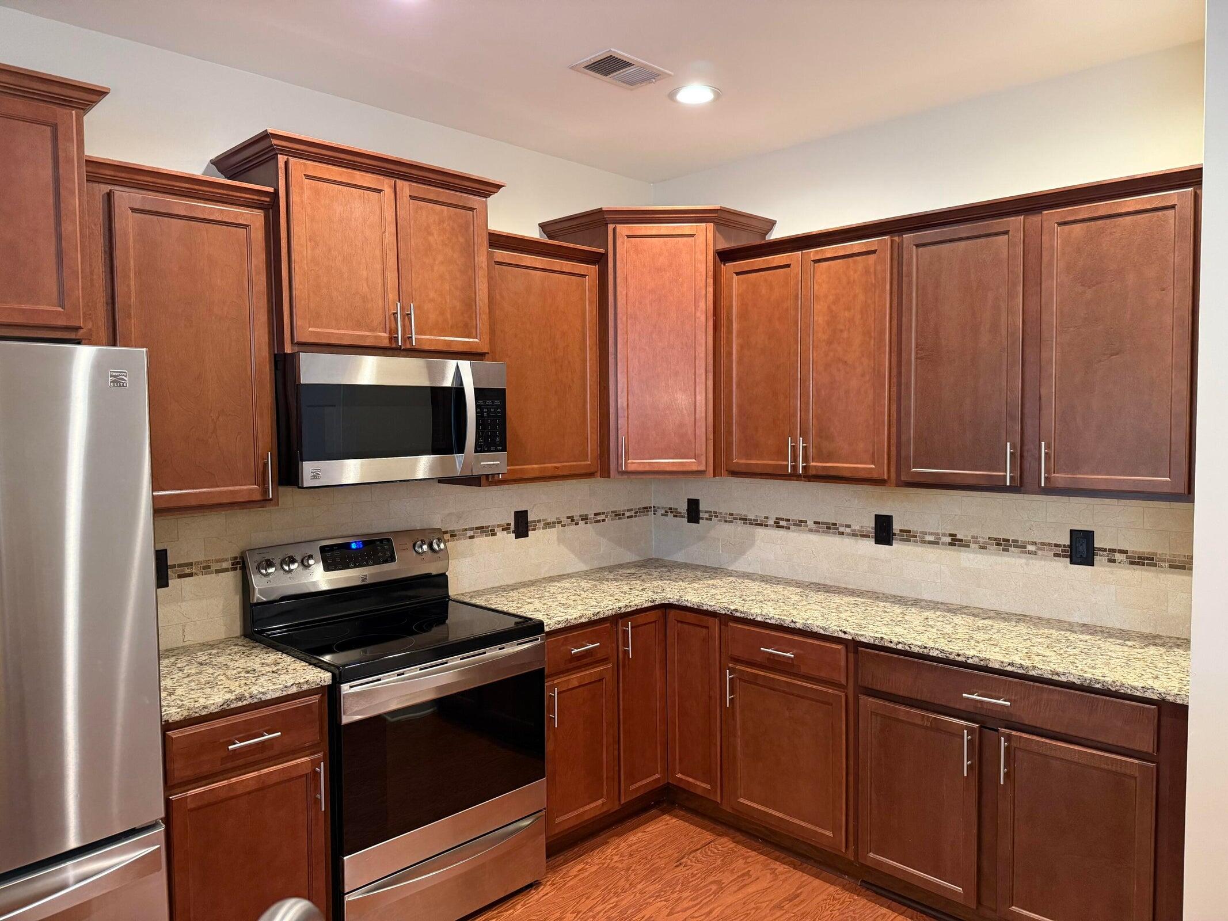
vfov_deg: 56.8
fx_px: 851
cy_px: 460
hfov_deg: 71.6
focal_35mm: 24
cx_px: 614
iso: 320
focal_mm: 6.76
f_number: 1.78
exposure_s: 1/60
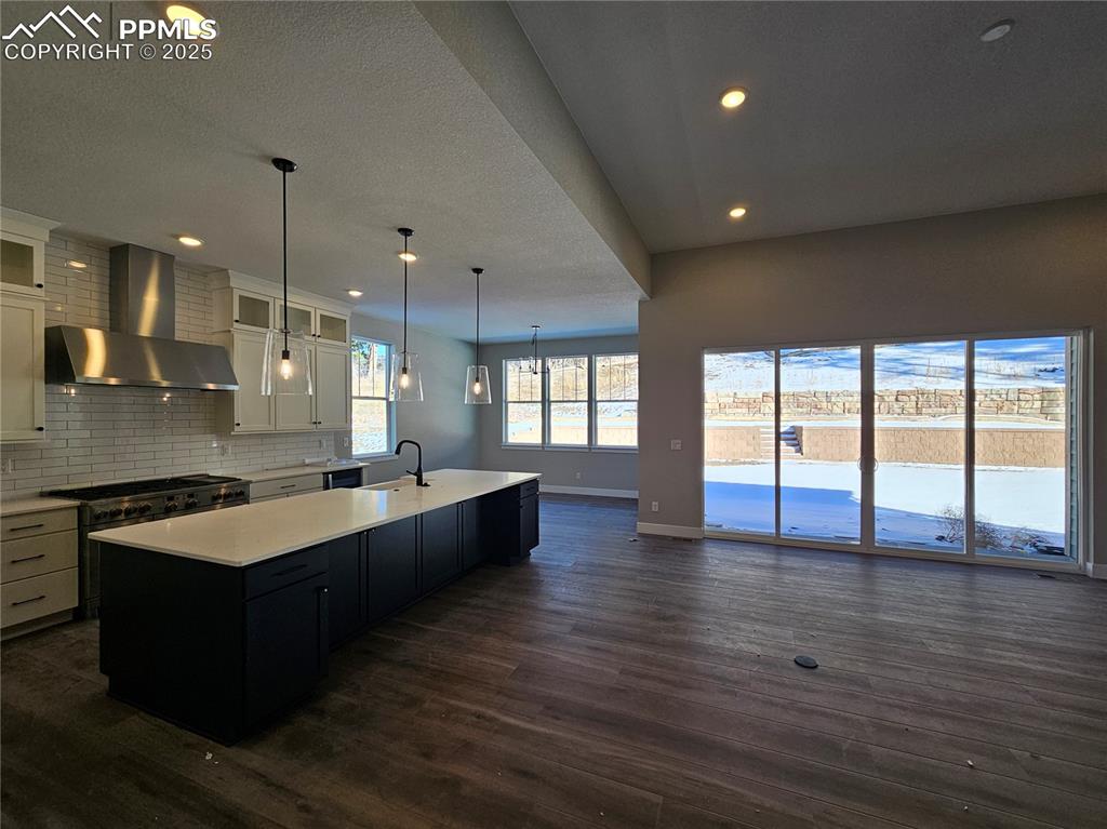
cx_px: 554
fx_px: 416
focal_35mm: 13
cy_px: 414
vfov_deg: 89.9
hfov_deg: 106.2
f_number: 2.2
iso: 50
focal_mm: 2.2
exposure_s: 1/182
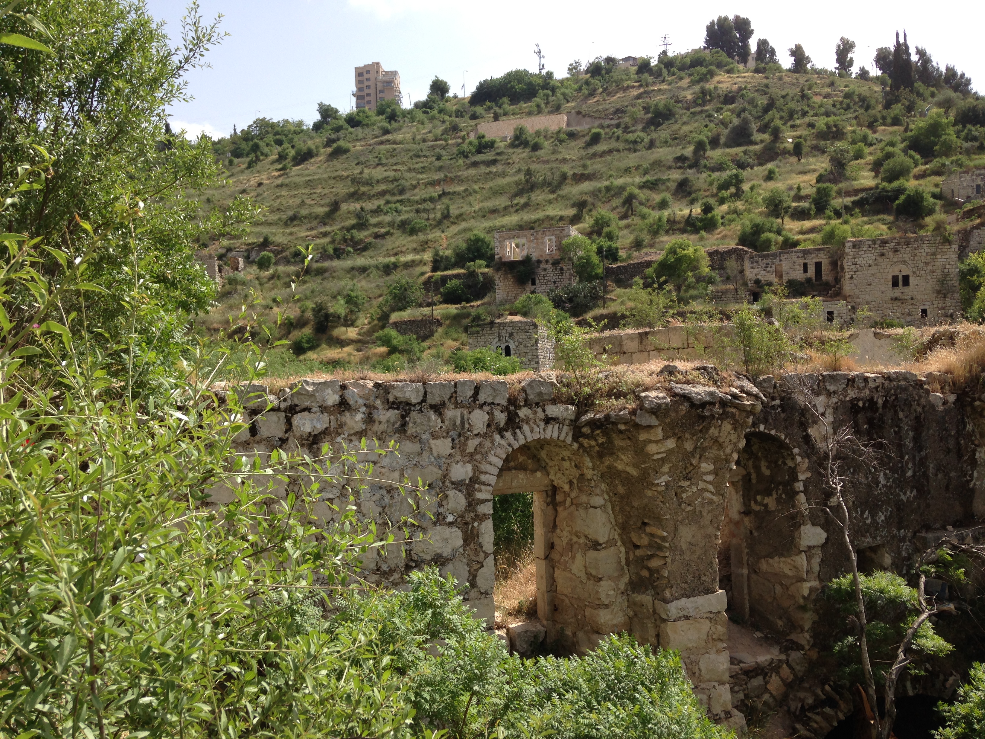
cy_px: 370
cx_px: 492
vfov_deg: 42.9
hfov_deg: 55.4
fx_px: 939
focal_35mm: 33
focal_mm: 4.12
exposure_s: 1/1130
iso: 50
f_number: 2.4
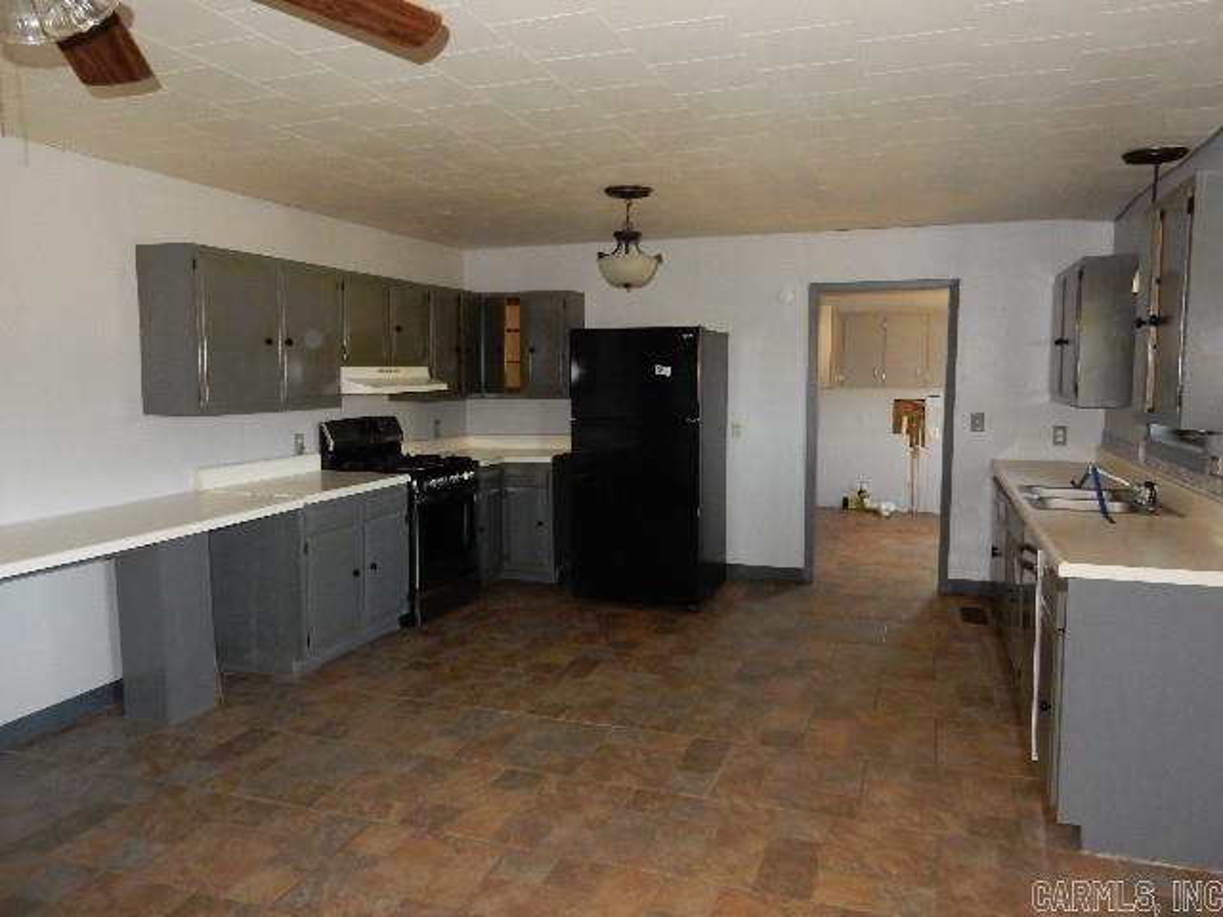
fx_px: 883
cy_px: 458
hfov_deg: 69.4
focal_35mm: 25
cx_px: 612
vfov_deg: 54.9
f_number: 4.2
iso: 640
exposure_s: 1/30
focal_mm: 4.5
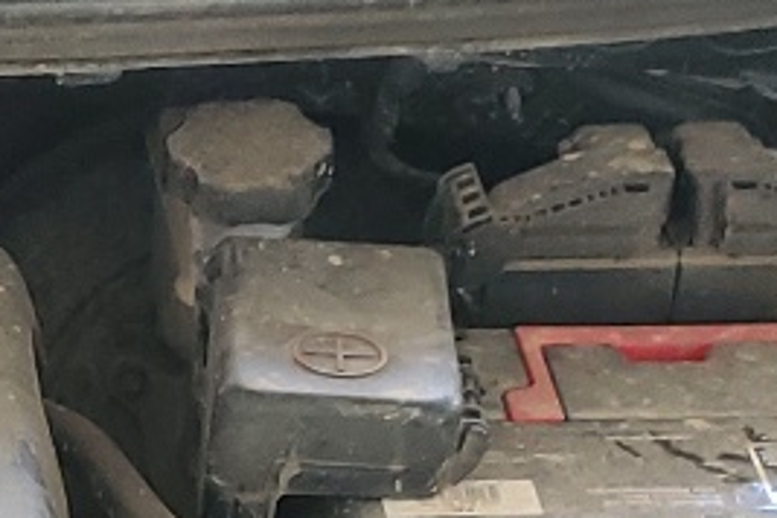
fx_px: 3496
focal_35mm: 162
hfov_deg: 12.3
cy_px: 1633
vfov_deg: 7.3
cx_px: -274
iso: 75
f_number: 1.5
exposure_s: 1/60.2
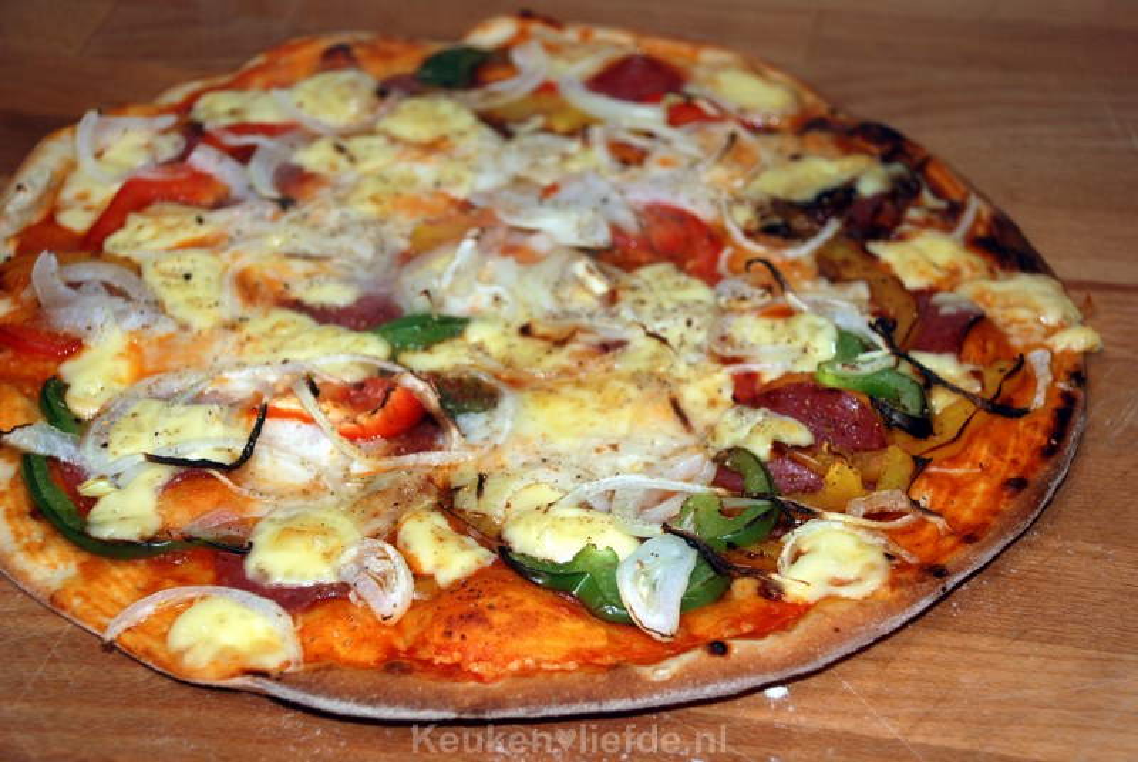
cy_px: 381
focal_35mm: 75
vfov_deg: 18.2
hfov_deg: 27.0
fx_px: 2374
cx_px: 569
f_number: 5
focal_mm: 50
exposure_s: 1/60
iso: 200
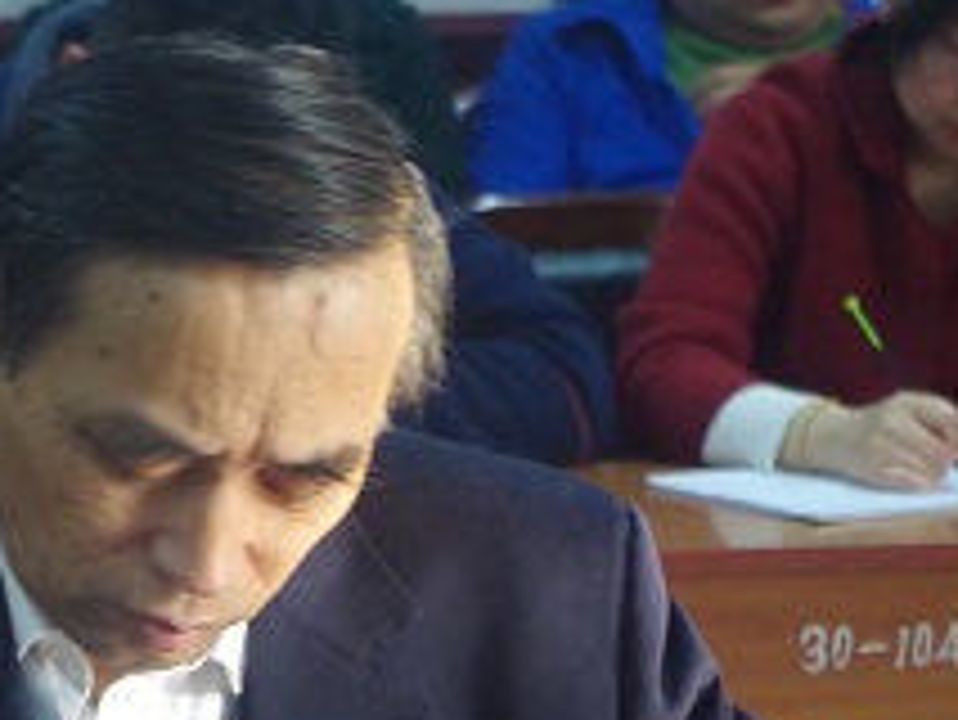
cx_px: -58
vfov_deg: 7.2
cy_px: 749
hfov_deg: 9.6
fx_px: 5677
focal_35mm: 205
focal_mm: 55
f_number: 5.6
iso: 1600
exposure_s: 1/25
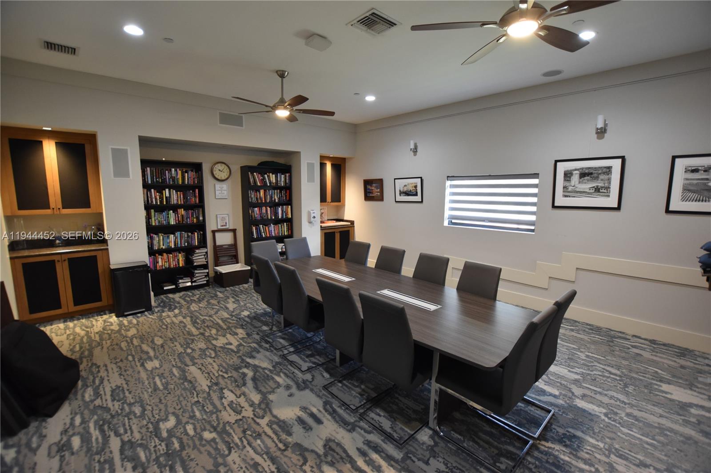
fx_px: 296
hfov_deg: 100.4
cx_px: 356
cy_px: 236
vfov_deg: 77.3
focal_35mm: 15
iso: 1100
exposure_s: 1/60
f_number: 3.5
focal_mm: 10
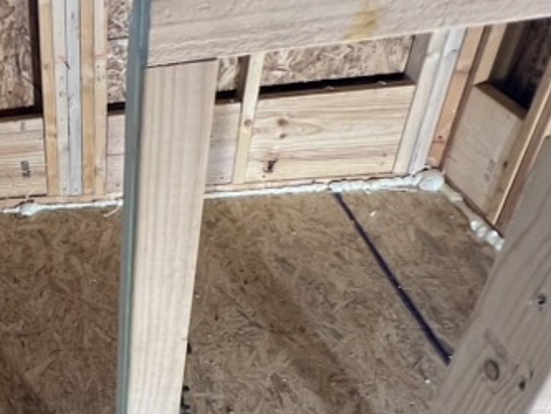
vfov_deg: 35.6
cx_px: -132
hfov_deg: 35.3
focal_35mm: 40
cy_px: 277
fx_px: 637
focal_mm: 1.57
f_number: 1.8
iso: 250
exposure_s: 1/60
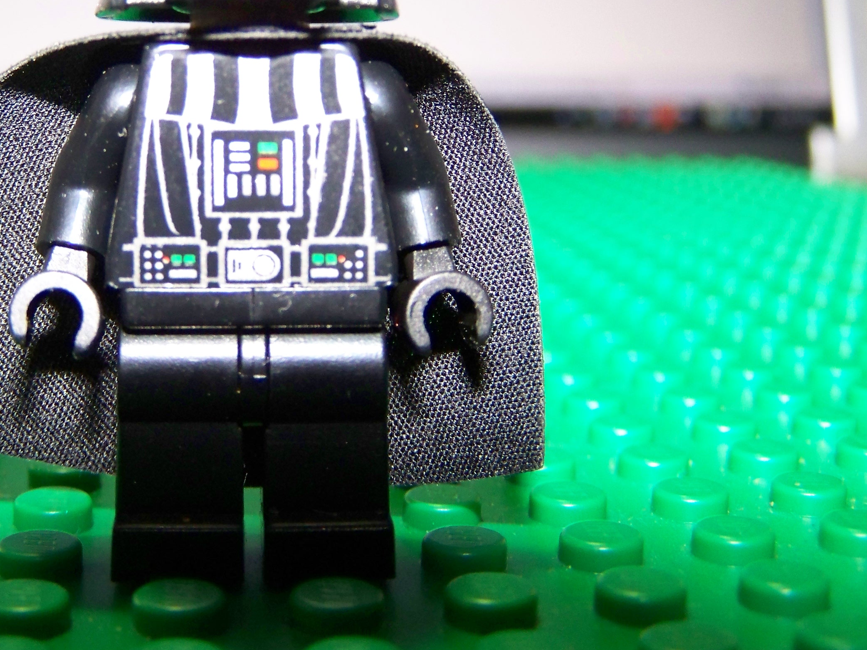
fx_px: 1402
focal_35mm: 56
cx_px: 263
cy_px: 198
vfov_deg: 25.9
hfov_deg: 33.9
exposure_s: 1/30
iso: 200
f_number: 2.8
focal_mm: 6.3
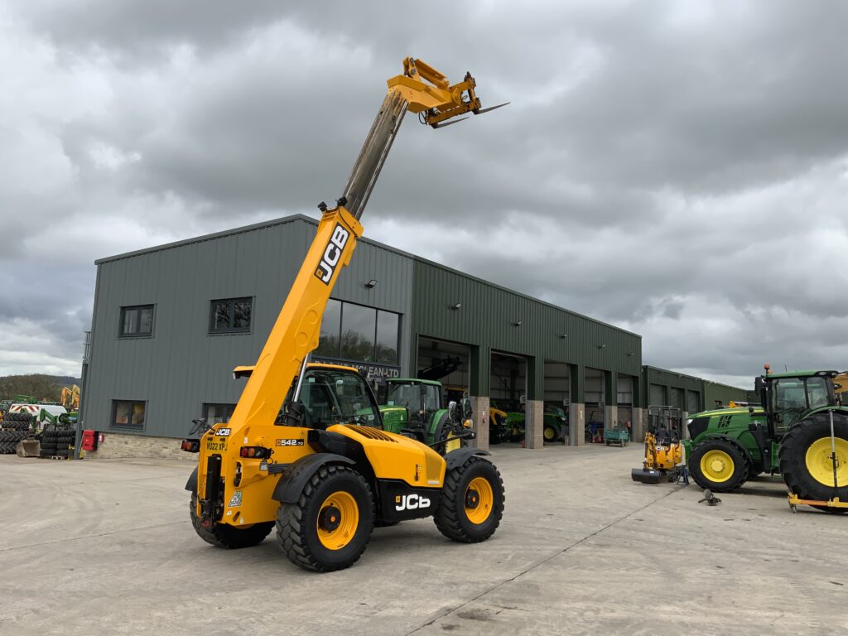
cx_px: 424
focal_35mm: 29
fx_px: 710
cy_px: 318
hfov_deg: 61.7
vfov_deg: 48.2
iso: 16
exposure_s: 1/1675
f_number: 1.8
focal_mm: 3
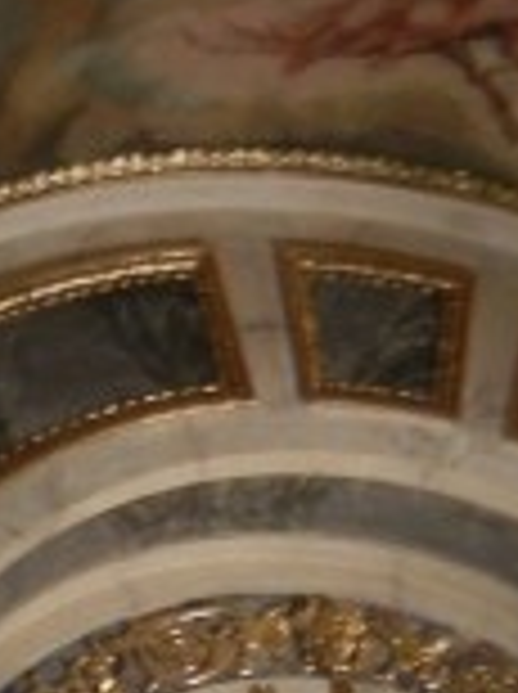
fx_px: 3001
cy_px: 1462
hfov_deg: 9.9
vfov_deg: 11.6
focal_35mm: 150
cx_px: 270
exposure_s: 1/14
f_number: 3.5
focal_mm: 5.4
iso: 400
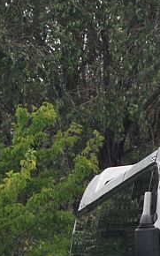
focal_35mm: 592
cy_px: 305
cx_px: 273
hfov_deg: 2.2
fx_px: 4134
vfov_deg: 3.5
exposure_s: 1/1250
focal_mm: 105
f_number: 5.6
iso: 400
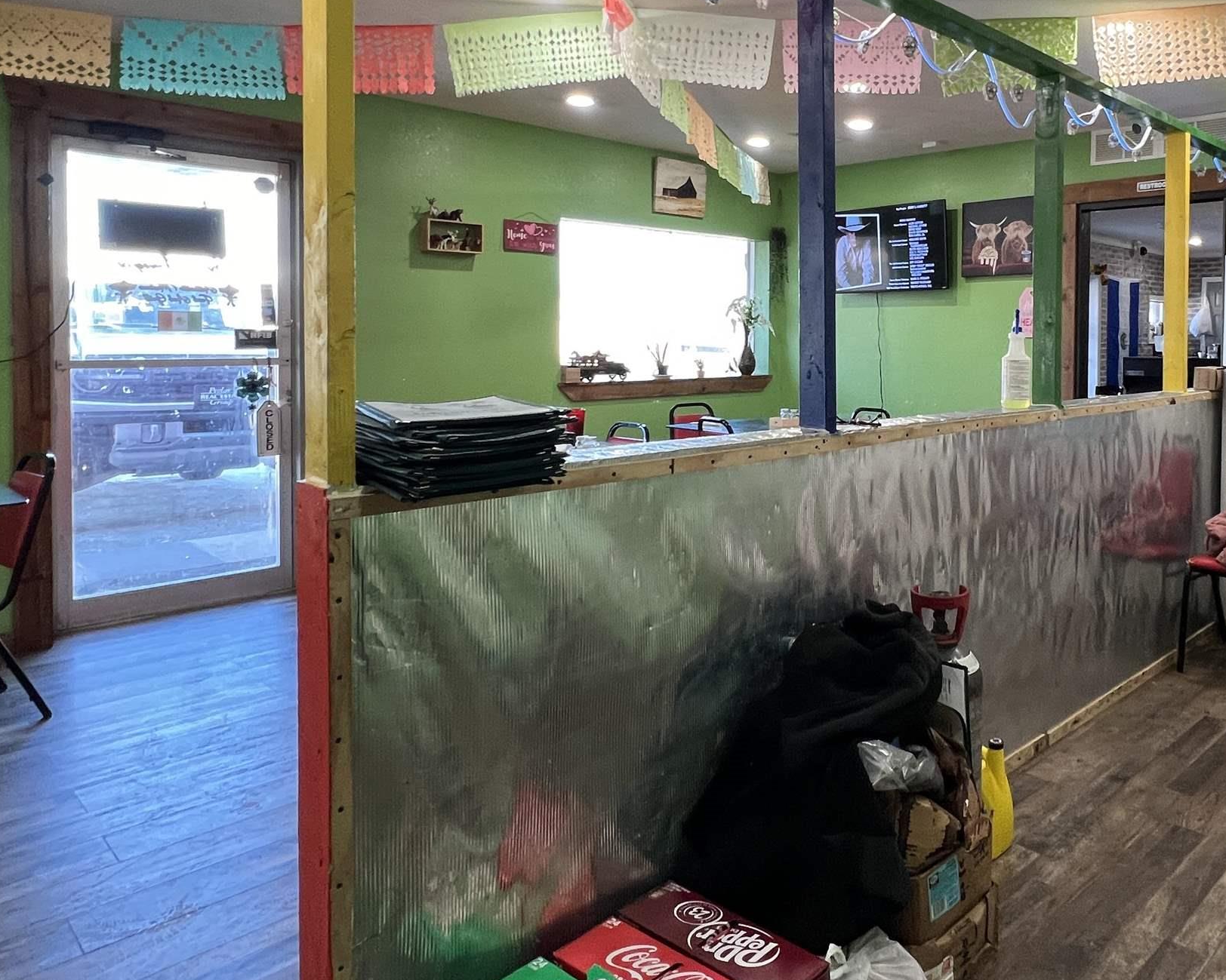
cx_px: 886
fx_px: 871
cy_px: 357
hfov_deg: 66.8
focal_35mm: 24
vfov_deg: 57.9
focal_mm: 1.57
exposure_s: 1/60
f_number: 1.8
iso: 160
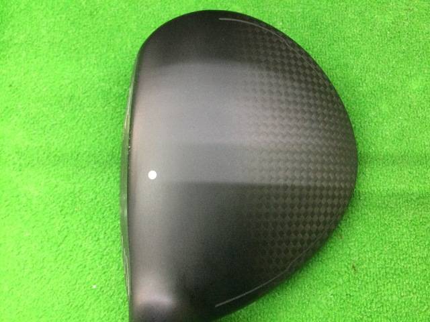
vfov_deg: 45.4
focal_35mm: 31
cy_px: 161
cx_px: 215
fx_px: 385
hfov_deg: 58.4
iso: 250
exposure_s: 1/24
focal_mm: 3.3
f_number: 2.4
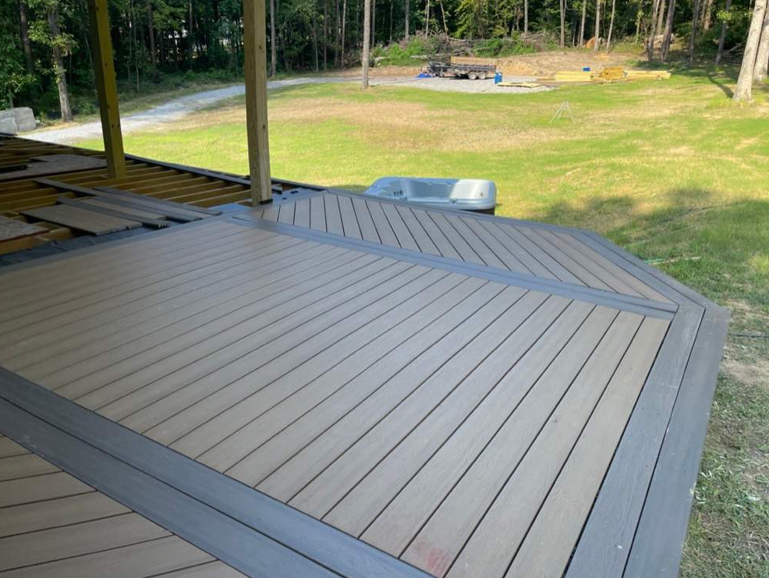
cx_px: 395
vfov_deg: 51.4
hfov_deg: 65.3
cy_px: 286
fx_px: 600
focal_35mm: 27
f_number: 1.6
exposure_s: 1/759
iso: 32
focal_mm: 5.1
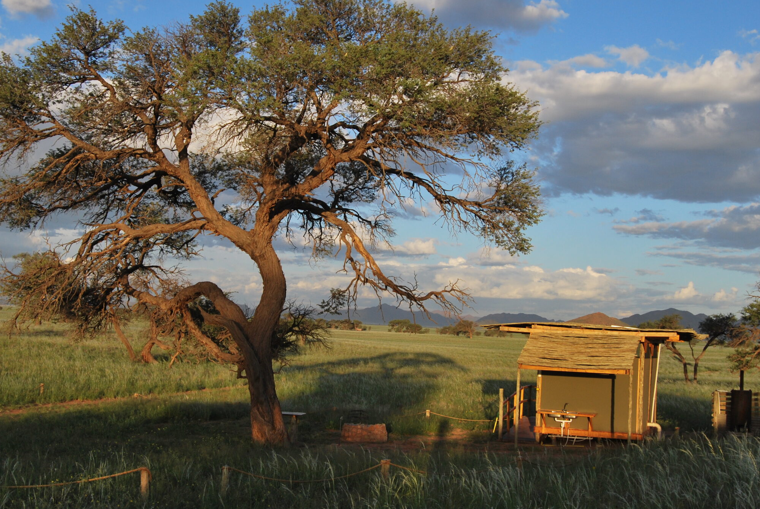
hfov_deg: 42.7
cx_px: 359
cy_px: 257
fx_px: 972
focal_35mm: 46
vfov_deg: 29.3
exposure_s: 1/250
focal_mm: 24
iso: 200
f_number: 9
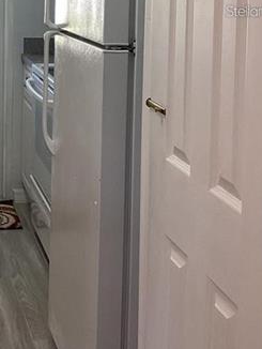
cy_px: 11
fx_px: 736
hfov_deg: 19.4
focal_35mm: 73
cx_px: -17
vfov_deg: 25.5
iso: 64
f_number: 2.4
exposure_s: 1/60
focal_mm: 3.3
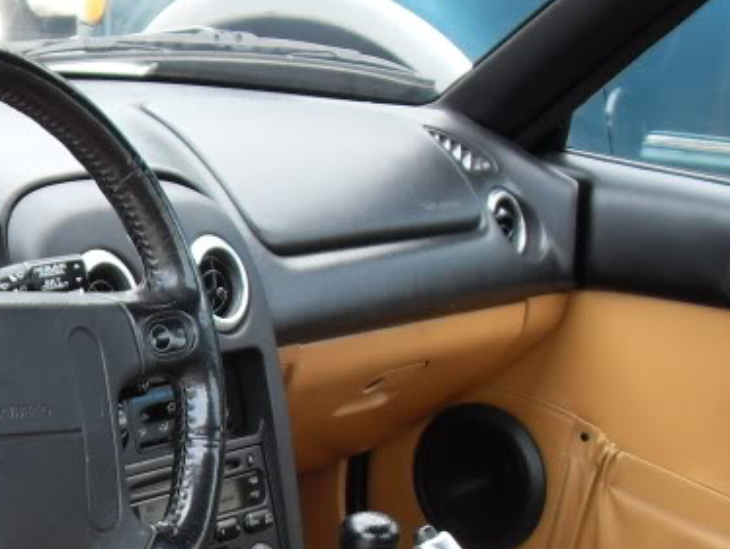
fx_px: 1962
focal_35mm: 93
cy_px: 651
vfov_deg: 15.4
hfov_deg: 20.7
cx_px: 101
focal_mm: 6.3
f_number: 2.8
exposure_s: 1/45
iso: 100
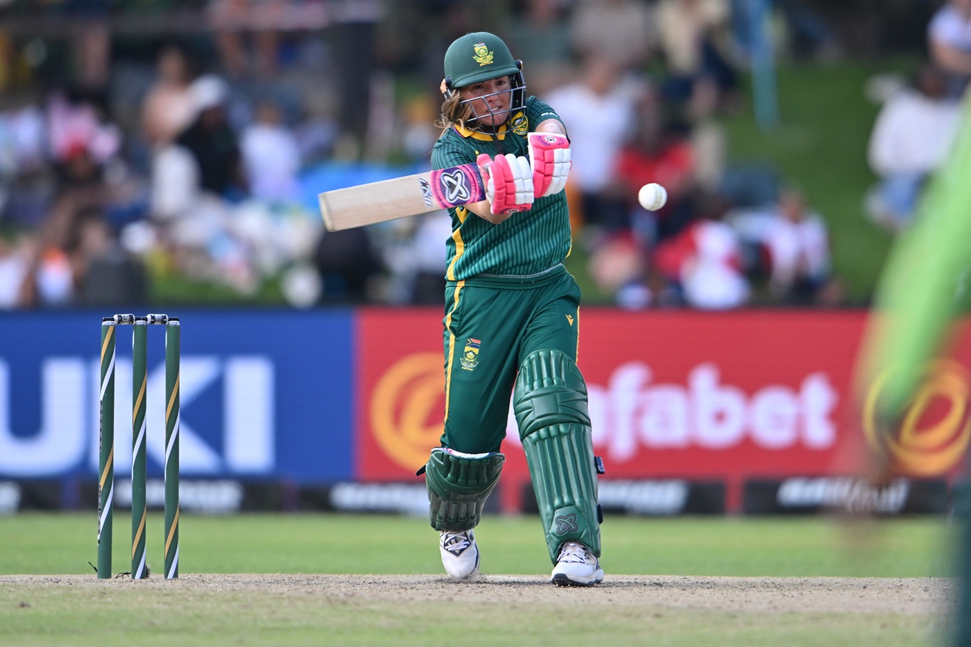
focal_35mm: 600
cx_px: 486
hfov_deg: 3.4
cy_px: 324
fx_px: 16180
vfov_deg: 2.3
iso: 320
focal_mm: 600
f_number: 4.5
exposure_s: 1/1000
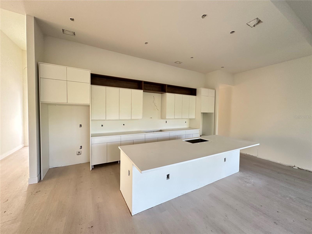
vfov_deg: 85.7
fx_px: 126
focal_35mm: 14
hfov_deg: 102.1
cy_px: 117
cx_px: 156
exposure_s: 1/62
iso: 320
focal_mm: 2.22
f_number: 2.2
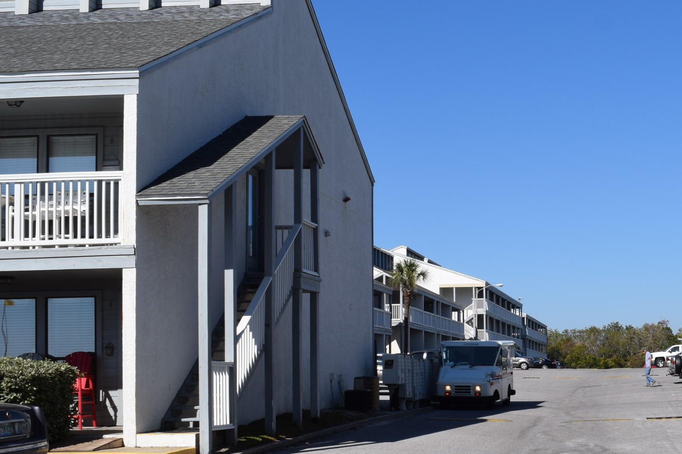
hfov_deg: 34.1
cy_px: 340
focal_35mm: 54
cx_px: 659
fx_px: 1023
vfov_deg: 24.8
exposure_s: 1/500
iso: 200
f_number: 11
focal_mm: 18
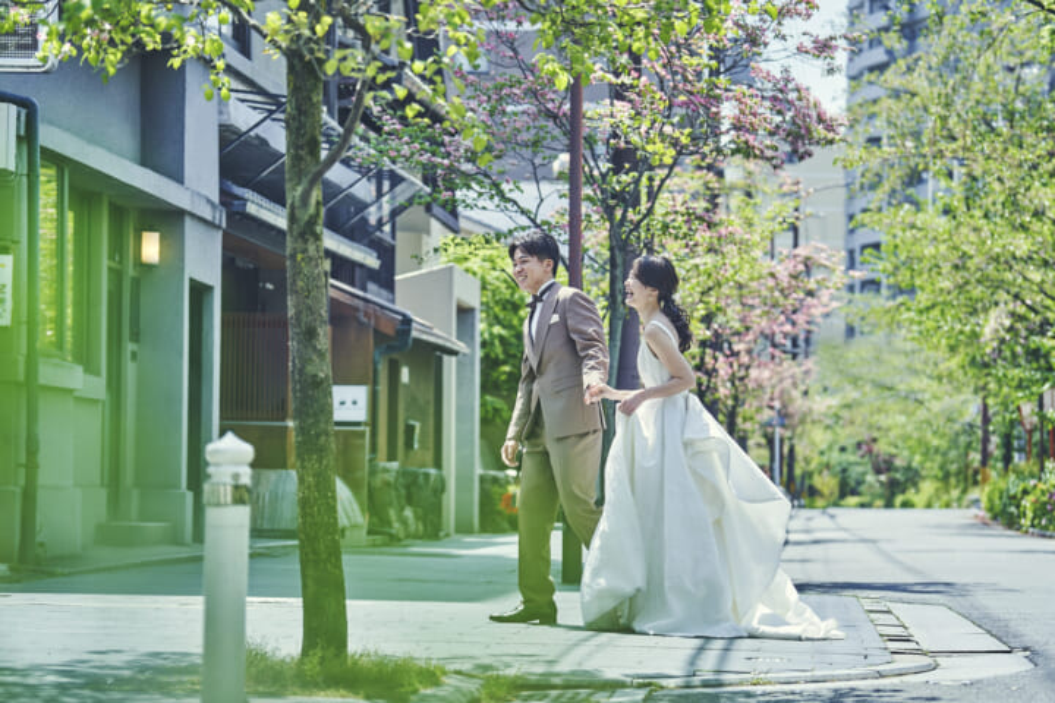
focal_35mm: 118
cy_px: 352
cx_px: 528
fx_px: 3458
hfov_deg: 17.3
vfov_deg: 11.6
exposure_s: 1/250
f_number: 4
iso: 100
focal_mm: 118
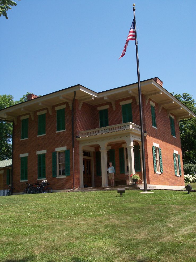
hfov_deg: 37.7
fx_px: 287
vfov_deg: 49.0
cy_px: 131
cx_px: 98
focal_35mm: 38
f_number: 4.8
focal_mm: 8
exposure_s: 1/500
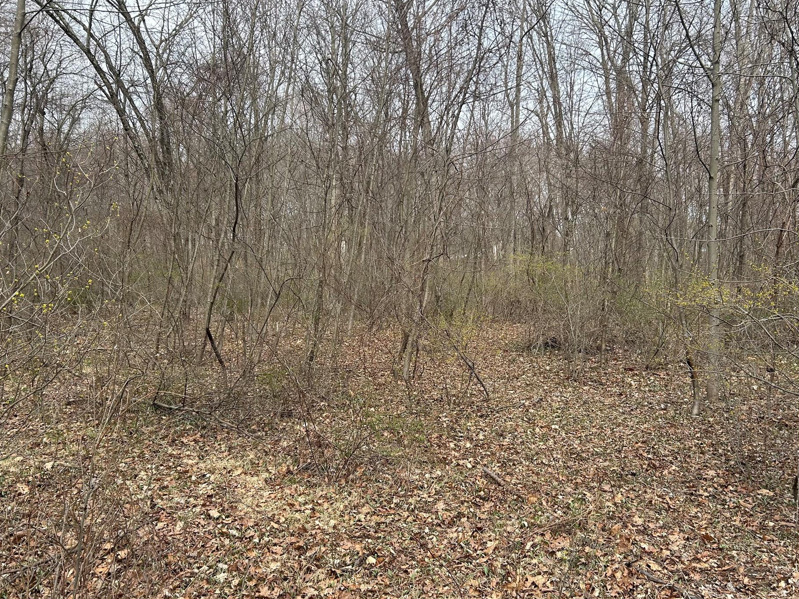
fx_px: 669
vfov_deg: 48.2
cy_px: 321
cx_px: 427
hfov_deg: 61.6
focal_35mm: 29
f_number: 1.5
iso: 50
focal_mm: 5.7
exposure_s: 1/1135
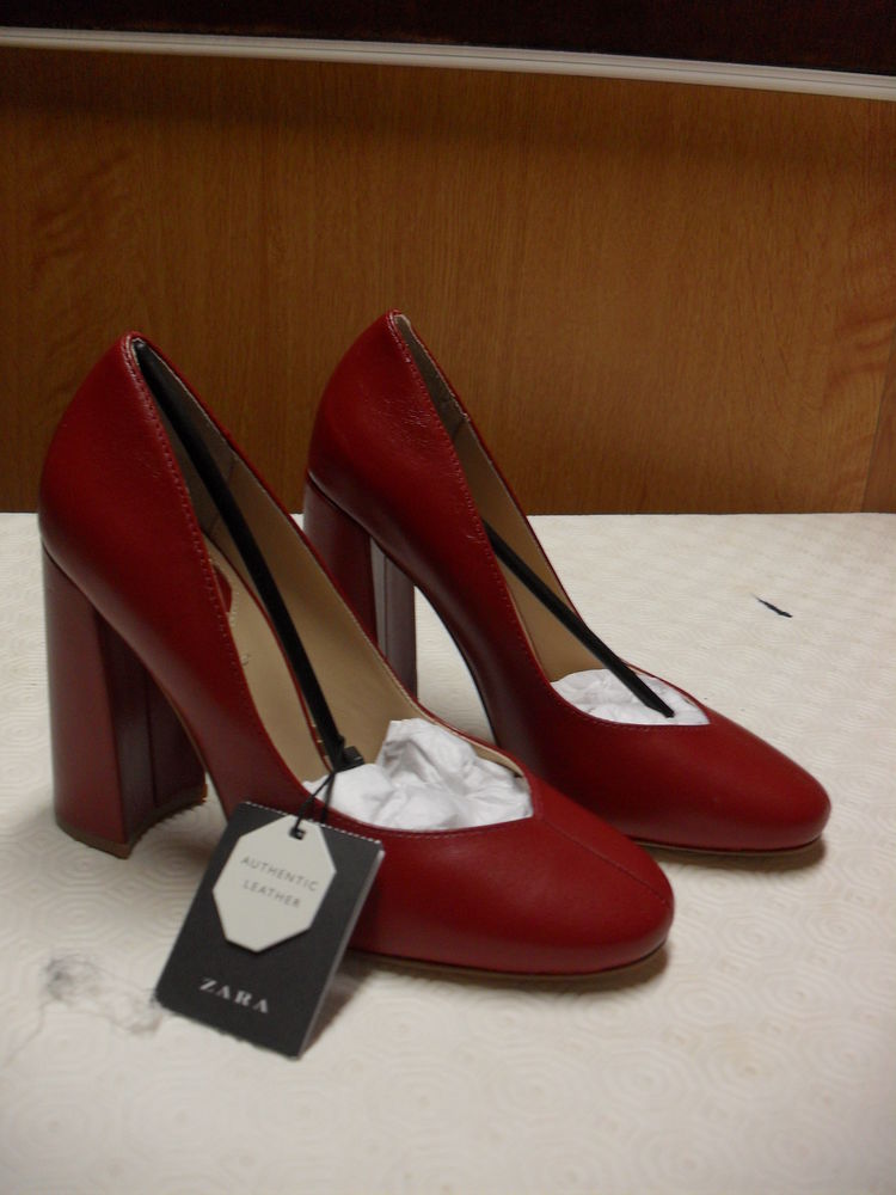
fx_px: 1208
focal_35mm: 35
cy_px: 598
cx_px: 448
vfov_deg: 52.6
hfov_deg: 40.7
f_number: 2.8
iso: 120
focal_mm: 6.2
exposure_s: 1/45
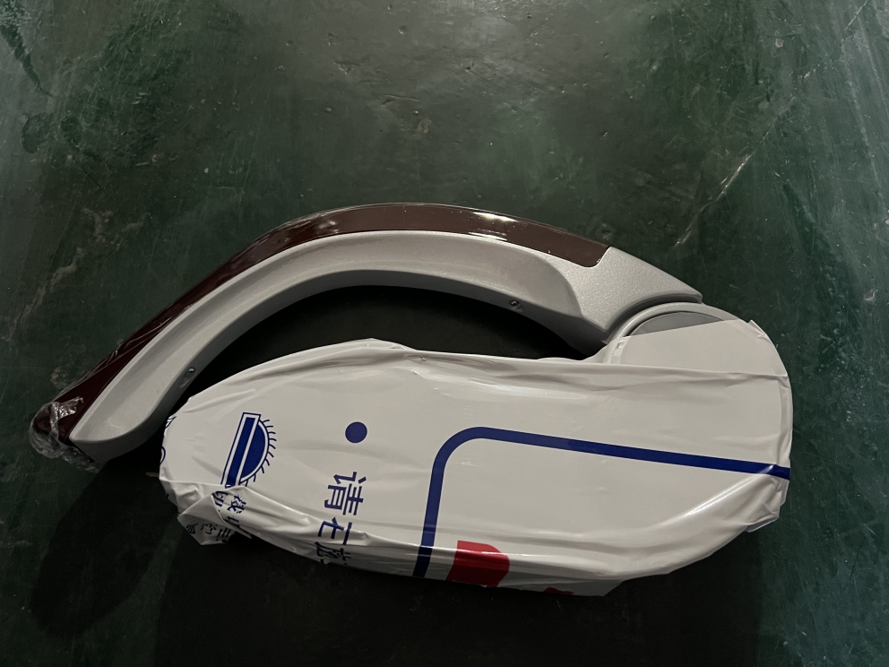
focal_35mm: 26
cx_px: 444
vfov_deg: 53.1
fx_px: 668
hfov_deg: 67.3
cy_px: 334
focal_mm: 5.7
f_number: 1.5
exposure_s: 1/25
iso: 500
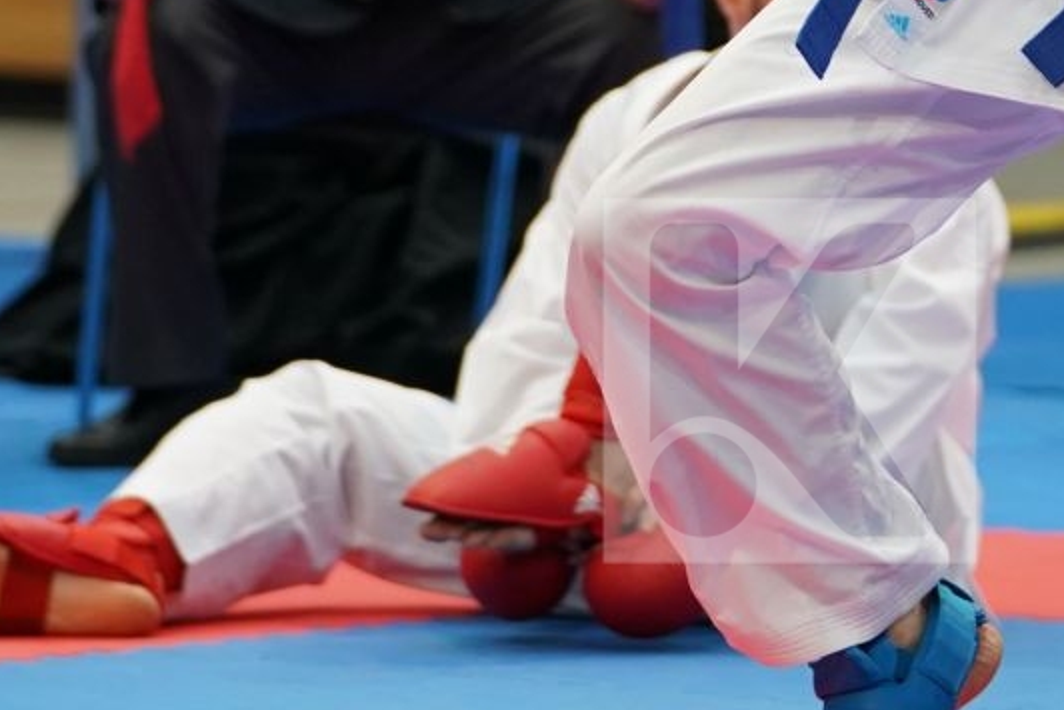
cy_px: -330
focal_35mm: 426
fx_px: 12593
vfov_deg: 3.2
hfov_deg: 4.8
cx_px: 790
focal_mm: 126
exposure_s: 1/1000
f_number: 2.8
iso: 1600
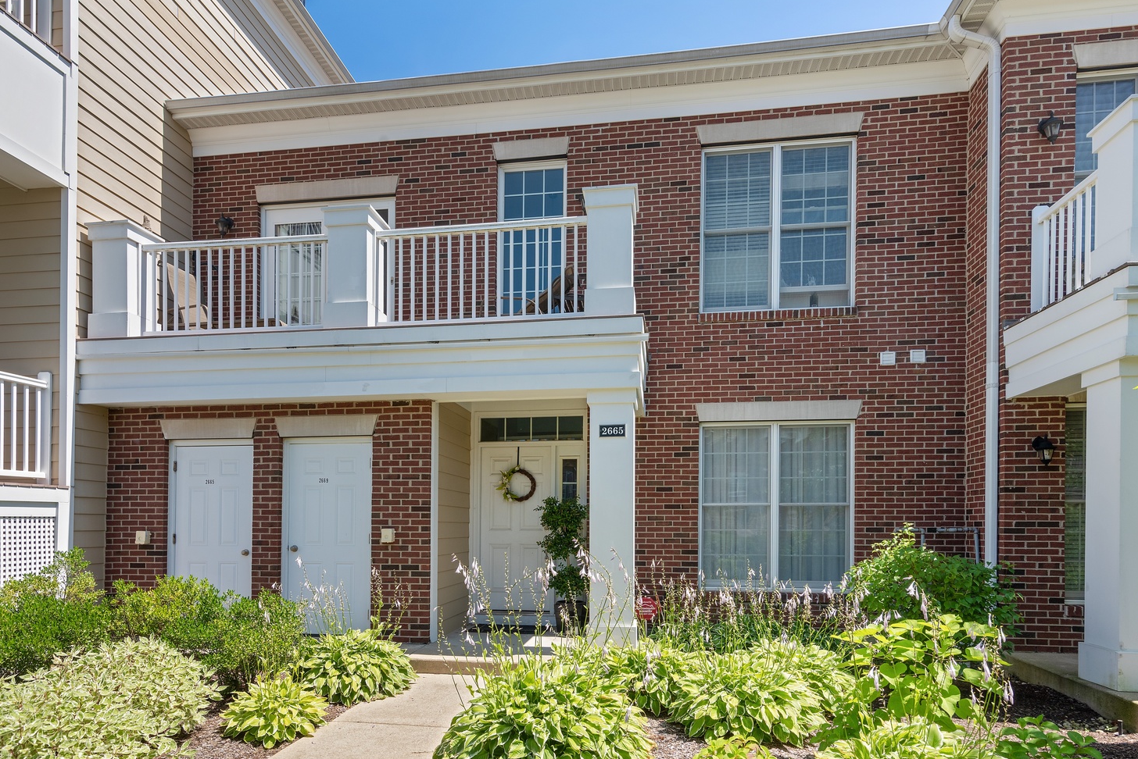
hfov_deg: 84.0
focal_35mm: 20
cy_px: 412
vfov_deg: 61.9
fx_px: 632
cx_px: 568
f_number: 8
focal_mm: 18
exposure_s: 1/200
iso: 200
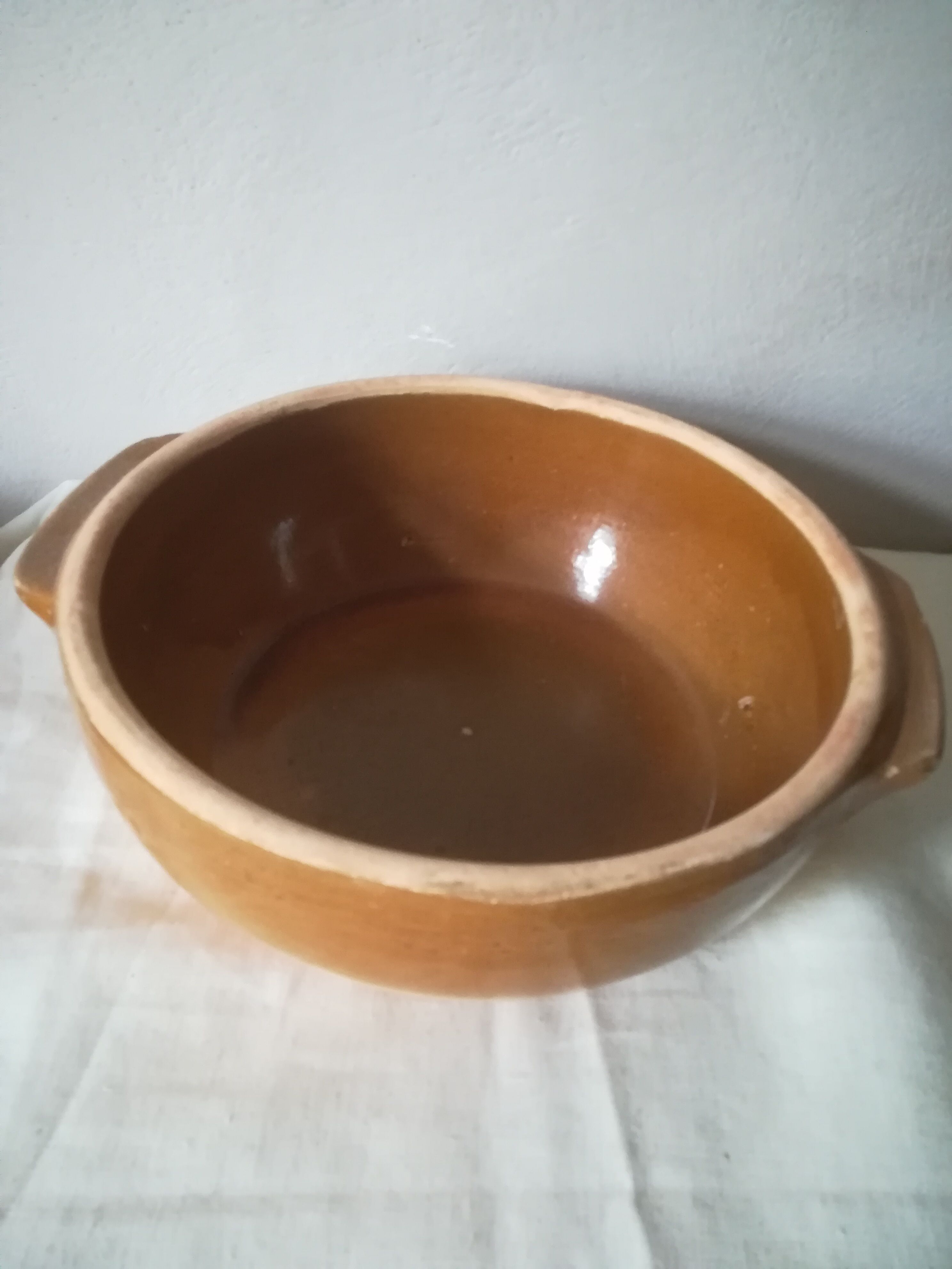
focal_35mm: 26
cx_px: 476
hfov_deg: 53.1
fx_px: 953
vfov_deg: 67.3
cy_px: 634
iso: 500
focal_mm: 3.83
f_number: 2.2
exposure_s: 1/20
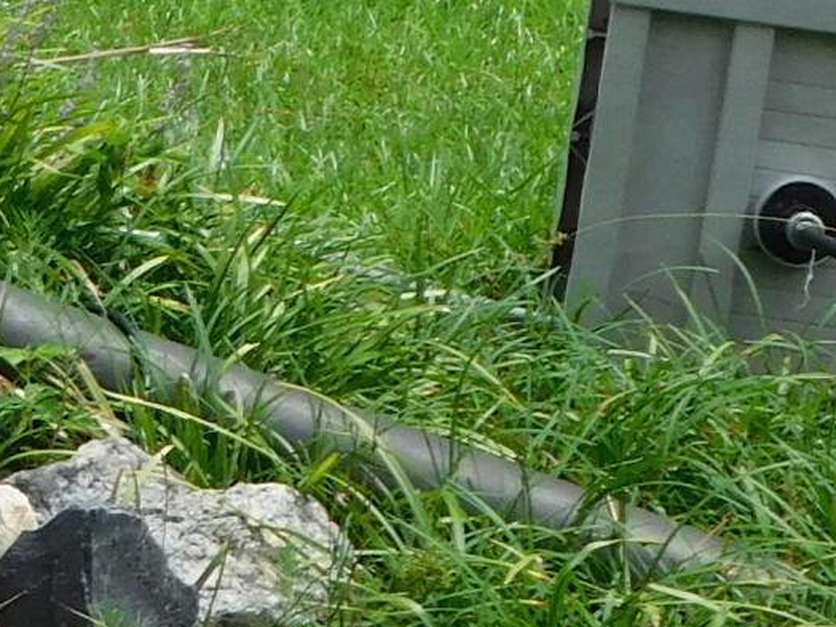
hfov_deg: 5.6
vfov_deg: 4.4
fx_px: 8163
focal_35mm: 338
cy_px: 212
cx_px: -1238
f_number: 4
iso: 125
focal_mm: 10.4
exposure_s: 1/500
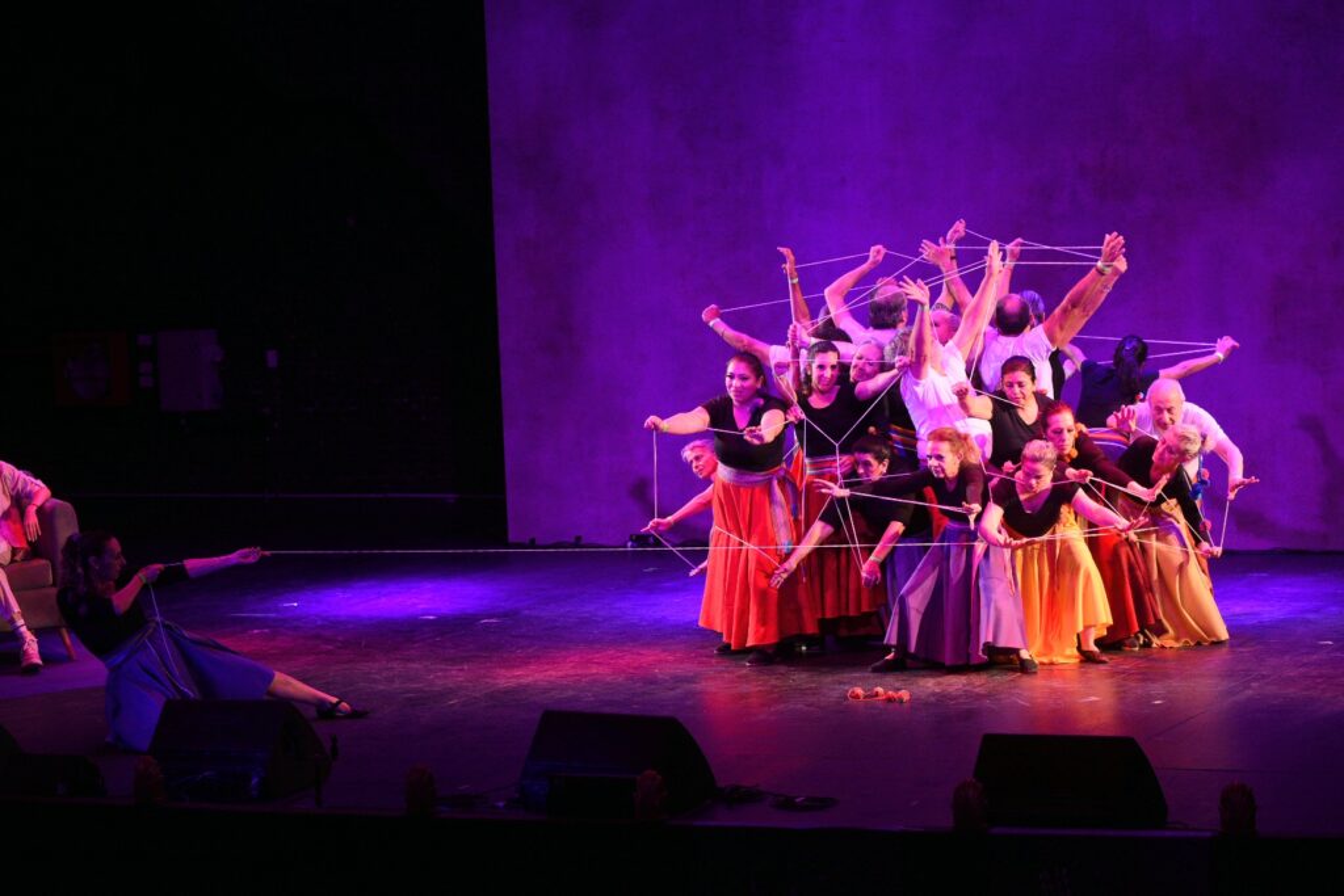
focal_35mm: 105
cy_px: 448
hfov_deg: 19.5
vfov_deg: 13.0
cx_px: 672
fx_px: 3920
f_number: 4
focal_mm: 105
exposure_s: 1/200
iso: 2000
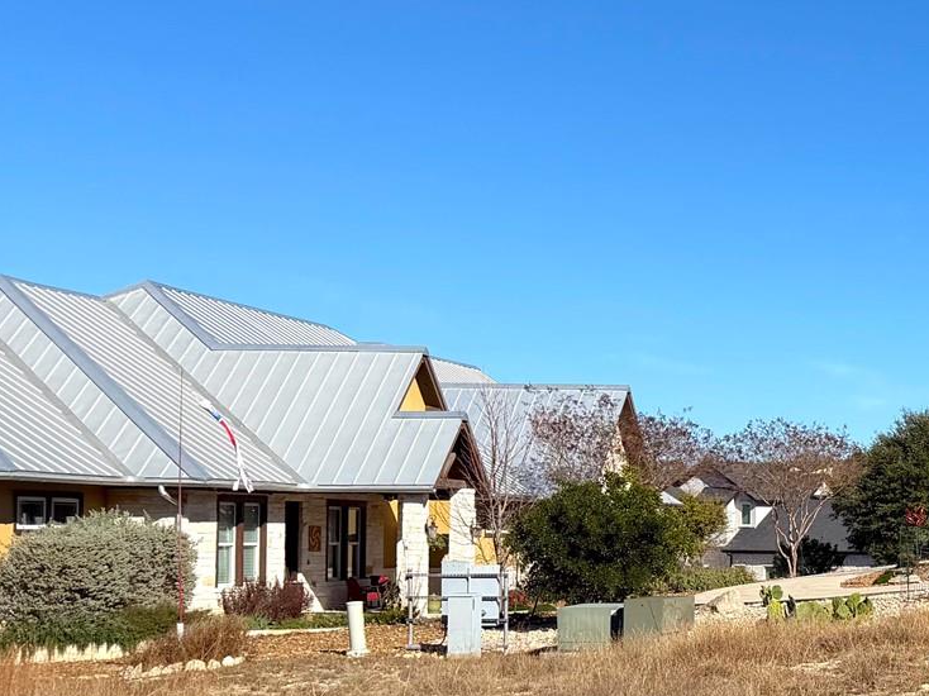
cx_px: 1210
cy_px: 486
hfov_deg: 25.1
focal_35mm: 67
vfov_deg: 21.8
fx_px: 1798
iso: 80
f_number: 1.78
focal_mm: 6.76
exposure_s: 1/6711
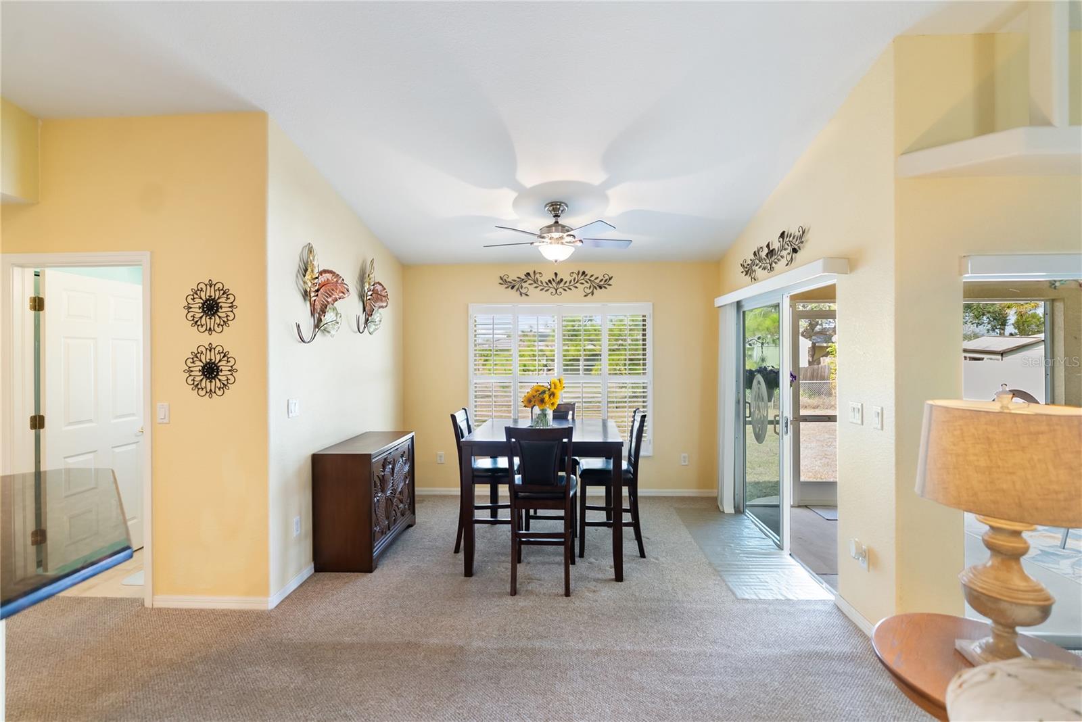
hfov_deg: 96.7
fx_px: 481
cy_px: 361
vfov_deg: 73.8
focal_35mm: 16
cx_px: 541
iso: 500
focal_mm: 16
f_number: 2.8
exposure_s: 1/60
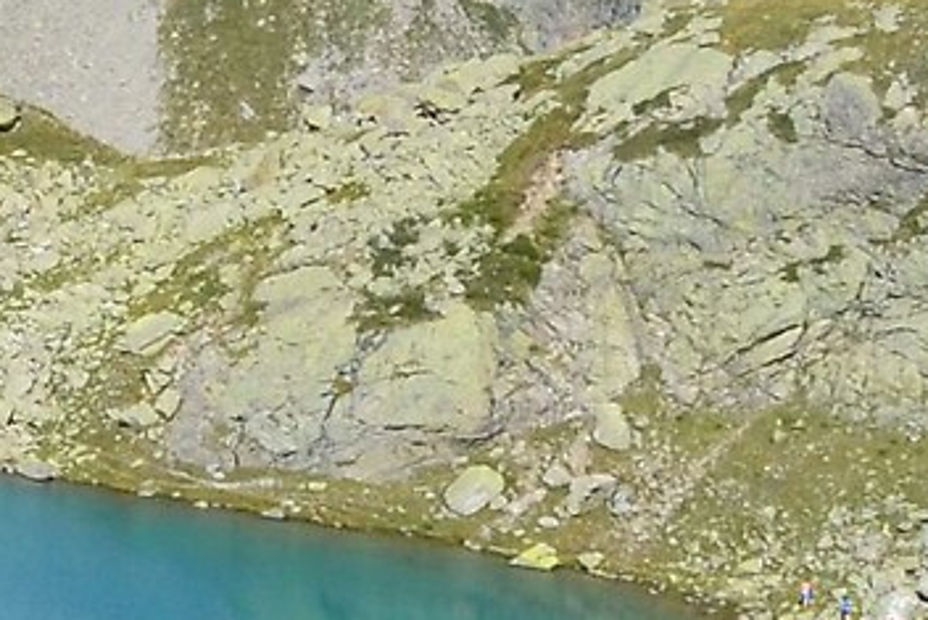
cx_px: -941
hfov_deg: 10.3
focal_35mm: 184
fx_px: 4745
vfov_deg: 7.4
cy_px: -222
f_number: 11
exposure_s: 1/400
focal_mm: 18
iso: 400
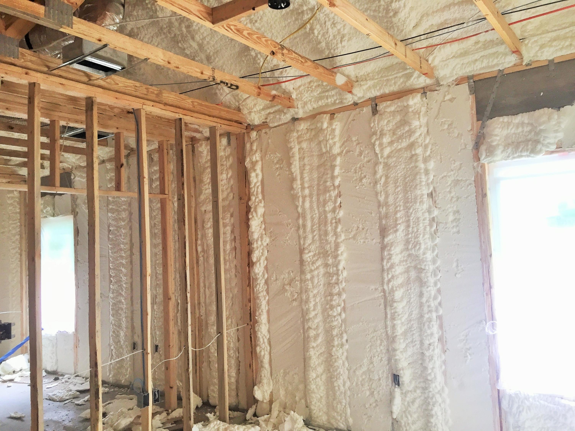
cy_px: 216
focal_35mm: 29
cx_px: 288
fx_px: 482
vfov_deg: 48.2
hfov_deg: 61.7
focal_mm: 4.15
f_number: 2.2
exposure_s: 1/30
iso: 50
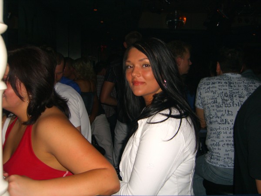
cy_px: 98
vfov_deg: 37.7
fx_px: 287
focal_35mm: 38
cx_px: 130
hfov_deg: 49.0
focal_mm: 7.9
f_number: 2.8
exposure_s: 1/60
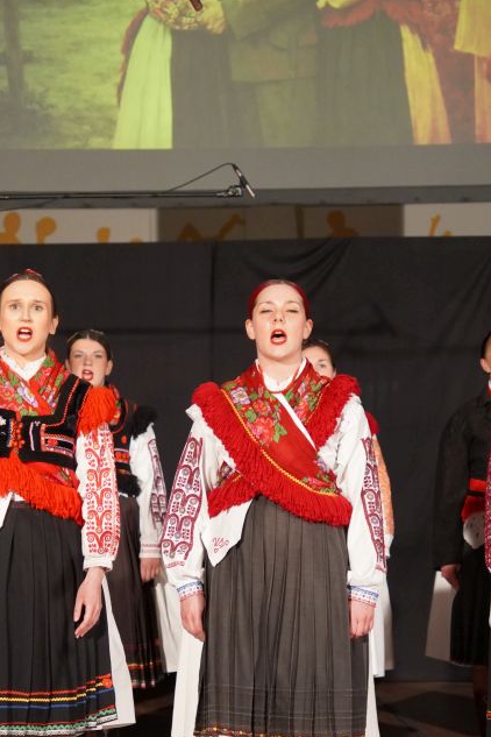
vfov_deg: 20.8
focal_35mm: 98
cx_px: 159
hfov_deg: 14.0
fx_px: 2002
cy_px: 505
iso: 2500
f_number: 2.8
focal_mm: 41.7
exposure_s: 1/200
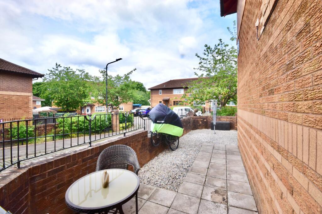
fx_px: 134
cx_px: 161
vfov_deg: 77.3
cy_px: 107
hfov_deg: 100.4
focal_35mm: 15
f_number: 20
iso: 800
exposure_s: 1/160
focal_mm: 10
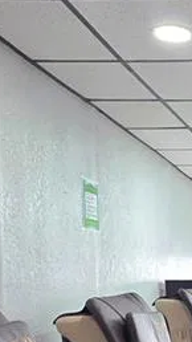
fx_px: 598
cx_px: 314
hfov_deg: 16.2
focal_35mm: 66
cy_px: 331
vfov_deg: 30.0
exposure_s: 1/120
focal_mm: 2.2
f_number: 1.9
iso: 125
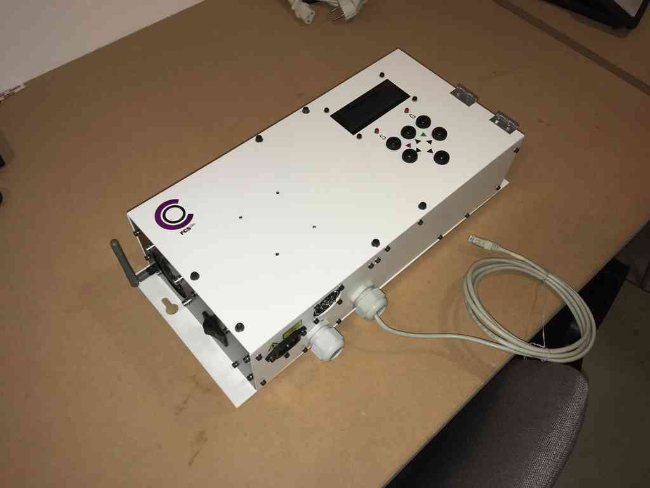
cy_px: 244
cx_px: 325
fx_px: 545
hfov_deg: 61.7
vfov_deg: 48.2
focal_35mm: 29
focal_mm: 4.15
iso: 32
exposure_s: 1/33
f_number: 2.2
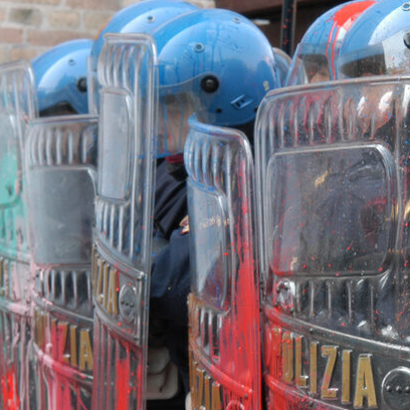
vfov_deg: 9.9
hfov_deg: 9.8
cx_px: 445
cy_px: 286
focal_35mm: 176
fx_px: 2358
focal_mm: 52
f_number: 7.1
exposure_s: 1/180
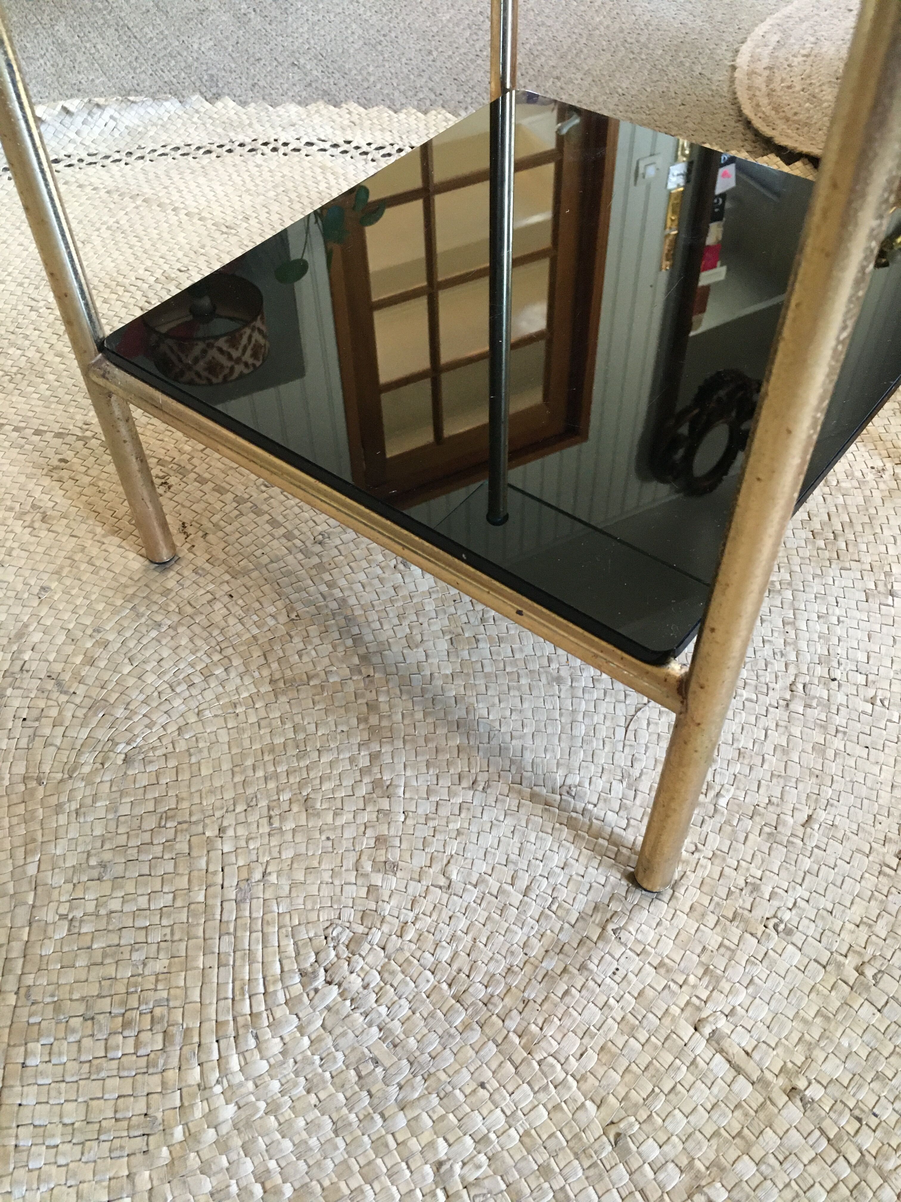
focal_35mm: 29
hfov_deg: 48.2
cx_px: 450
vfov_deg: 61.7
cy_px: 601
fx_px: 1006
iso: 200
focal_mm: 4.15
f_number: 2.2
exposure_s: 1/17
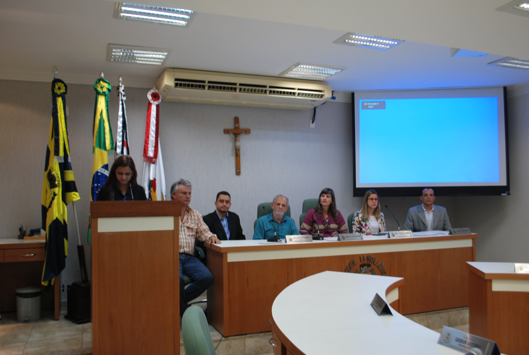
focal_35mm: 33
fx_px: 486
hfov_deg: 57.1
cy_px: 178
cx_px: 264
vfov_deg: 40.1
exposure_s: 1/50
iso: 400
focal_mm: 22
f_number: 4
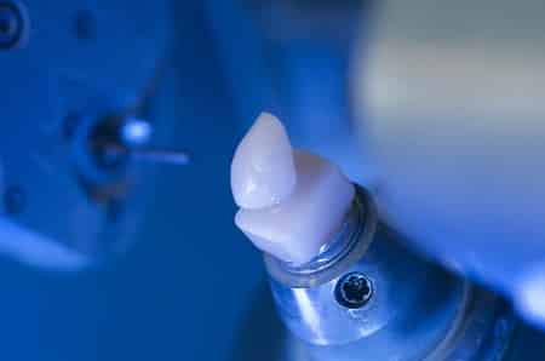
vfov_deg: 15.1
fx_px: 1360
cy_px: 180
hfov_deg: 22.7
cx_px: 272
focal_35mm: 90
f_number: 5.6
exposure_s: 1/50
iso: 800
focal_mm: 60
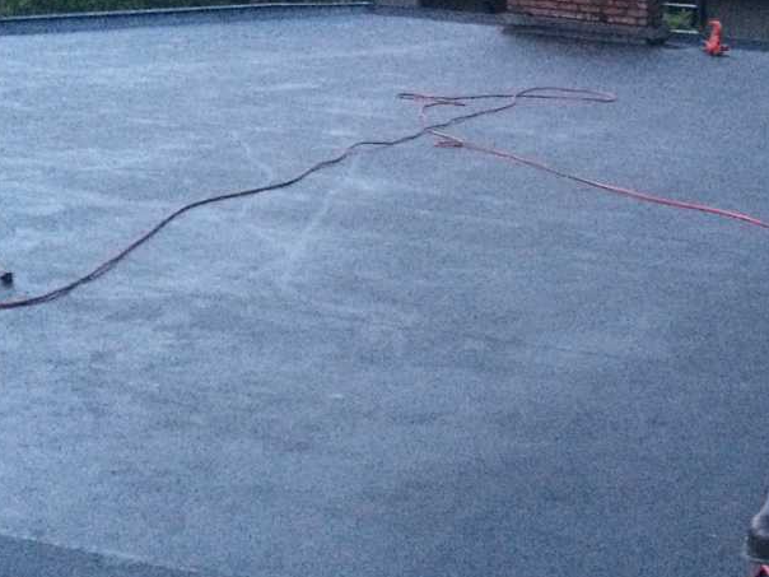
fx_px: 1422
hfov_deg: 29.2
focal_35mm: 64
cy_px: 194
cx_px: 672
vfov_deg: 22.8
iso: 500
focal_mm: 4.15
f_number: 2.2
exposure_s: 1/15
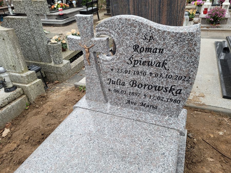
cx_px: 116
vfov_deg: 53.1
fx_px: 174
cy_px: 86
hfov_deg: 67.3
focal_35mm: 26
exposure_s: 1/100
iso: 100
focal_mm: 5.4
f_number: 1.8
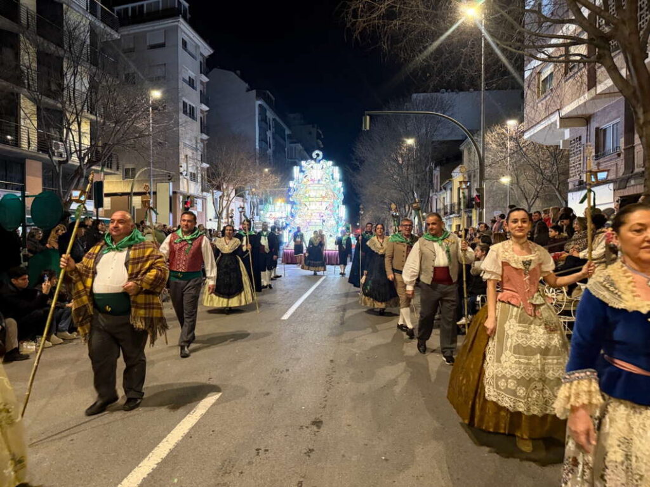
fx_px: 451
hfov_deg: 71.6
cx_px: 325
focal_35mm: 24
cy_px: 244
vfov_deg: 56.8
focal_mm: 6.76
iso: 500
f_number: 1.78
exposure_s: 1/50
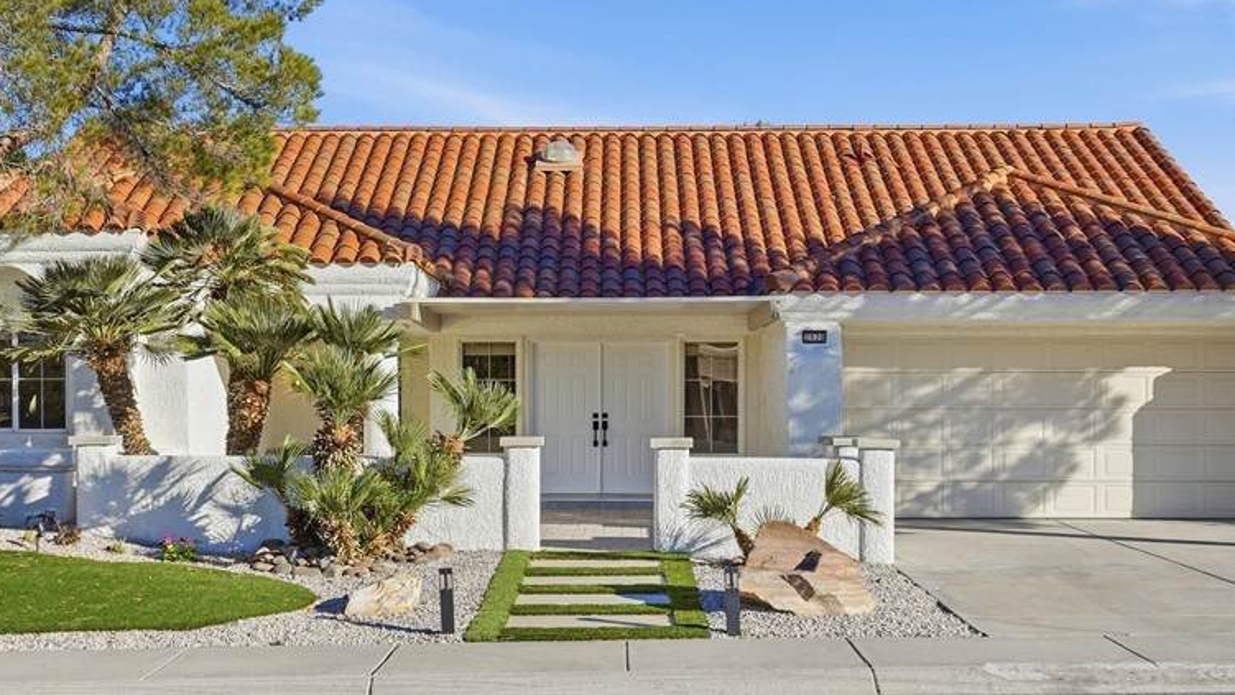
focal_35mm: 53
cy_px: 291
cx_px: 597
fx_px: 1736
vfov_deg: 22.6
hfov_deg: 39.2
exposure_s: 1/1250
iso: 125
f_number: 9
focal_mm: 35
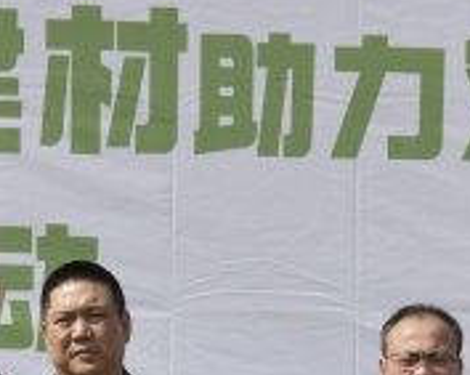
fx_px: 3097
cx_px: -48
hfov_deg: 8.6
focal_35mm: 223
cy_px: 537
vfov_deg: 6.8
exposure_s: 1/1600
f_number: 11
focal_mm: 56
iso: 1000
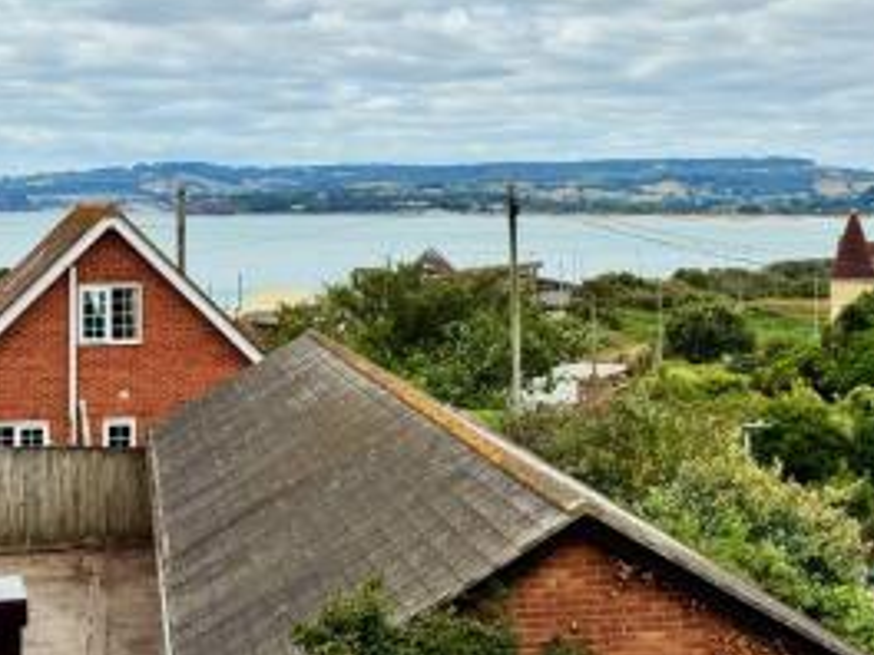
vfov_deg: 19.1
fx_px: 1944
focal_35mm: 77
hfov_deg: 25.3
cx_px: 515
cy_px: 237
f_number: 1.78
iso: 64
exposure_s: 1/5848
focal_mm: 6.76
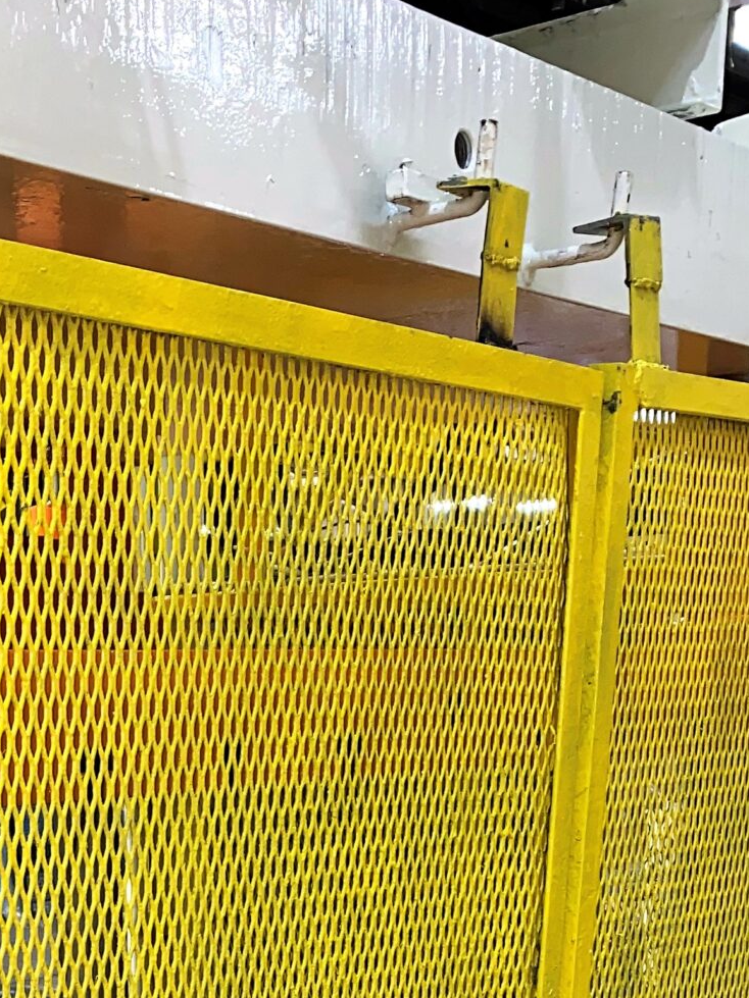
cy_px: 1161
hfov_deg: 21.3
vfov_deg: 25.9
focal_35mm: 68
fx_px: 1962
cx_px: 141
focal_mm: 4.25
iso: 40
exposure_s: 1/30
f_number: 1.8
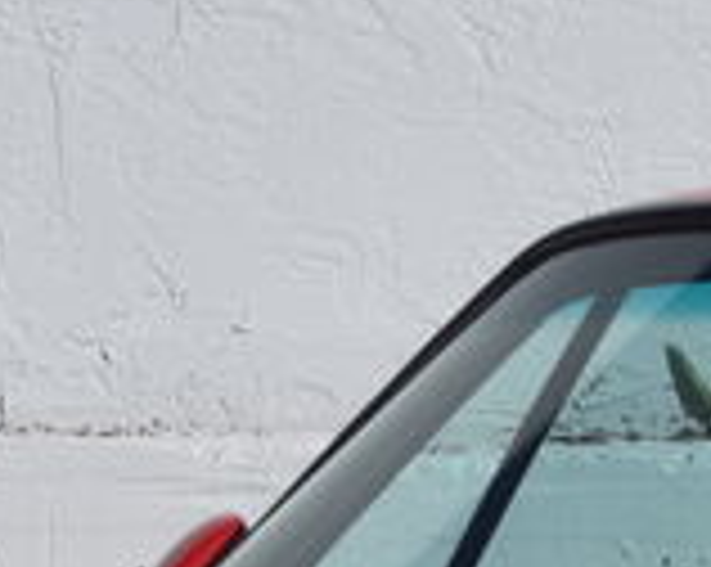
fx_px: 6536
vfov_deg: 4.9
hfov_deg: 6.2
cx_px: 657
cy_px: 1066
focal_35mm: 311
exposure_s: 1/640
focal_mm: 34
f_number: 13
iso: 200
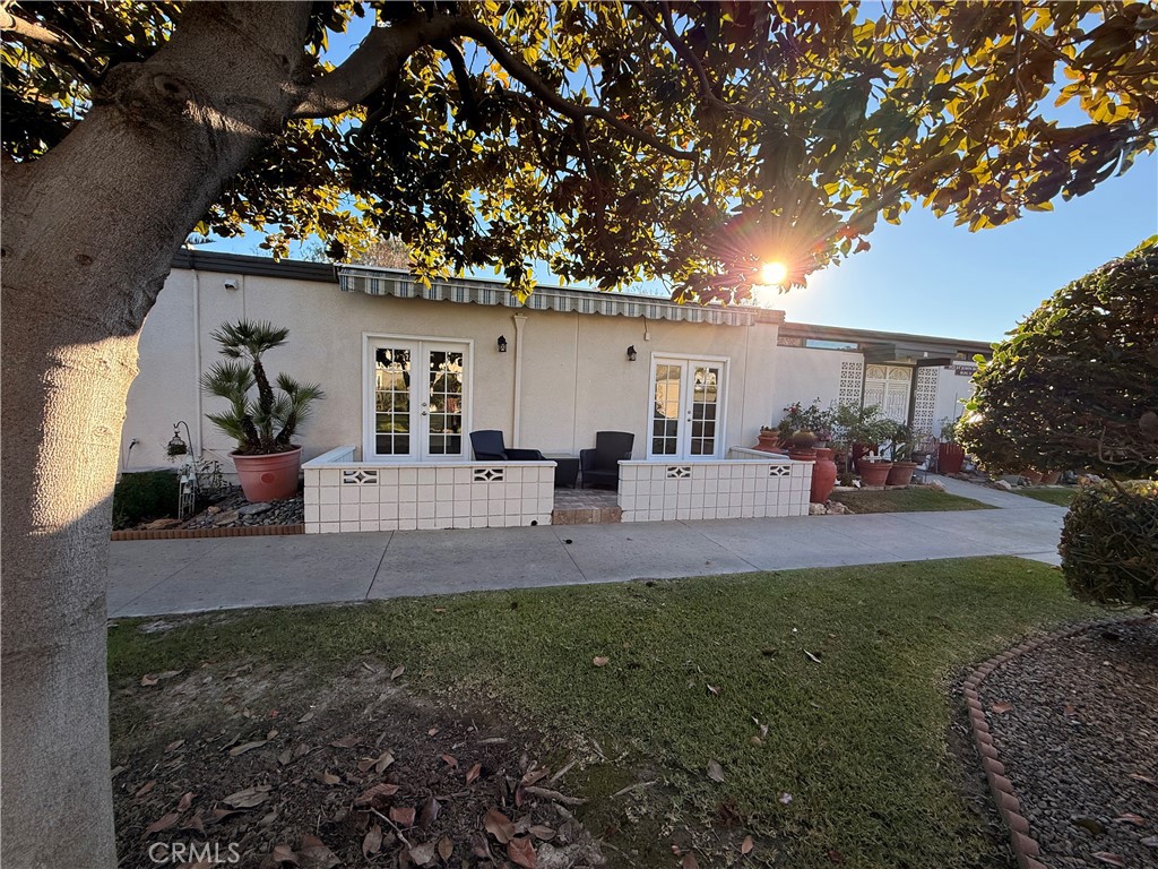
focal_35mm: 14
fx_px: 468
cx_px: 579
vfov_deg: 85.7
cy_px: 434
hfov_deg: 102.1
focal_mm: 2.22
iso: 64
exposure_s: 1/518
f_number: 2.2
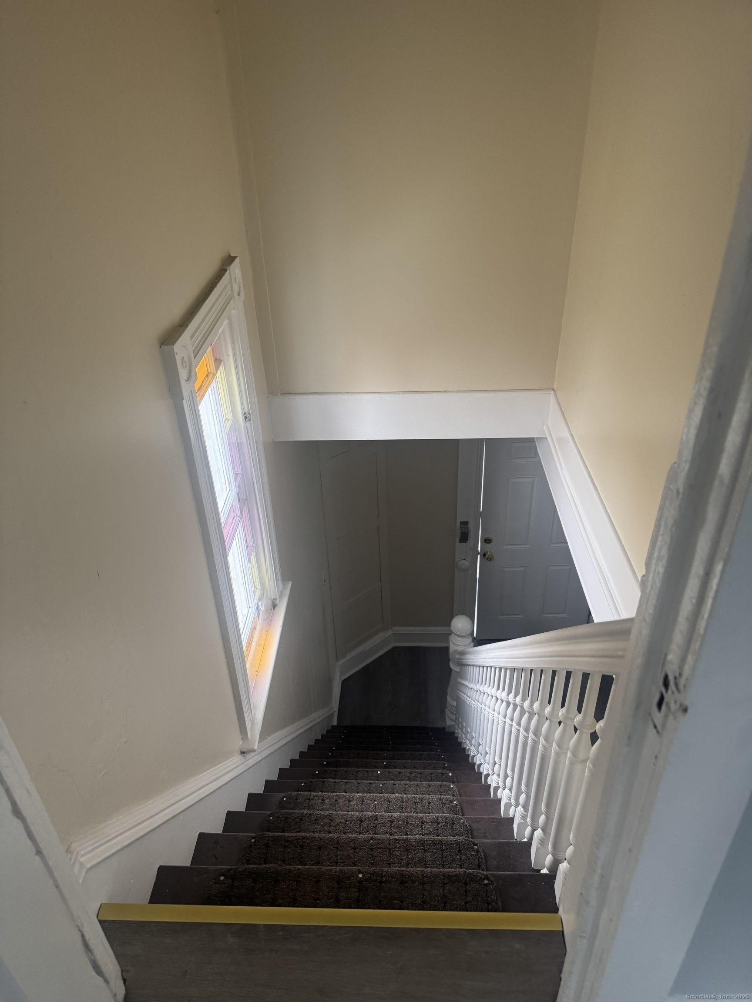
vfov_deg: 71.6
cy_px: 501
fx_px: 695
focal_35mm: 24
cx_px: 376
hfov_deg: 56.8
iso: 200
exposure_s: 1/121
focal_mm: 6.76
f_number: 1.78
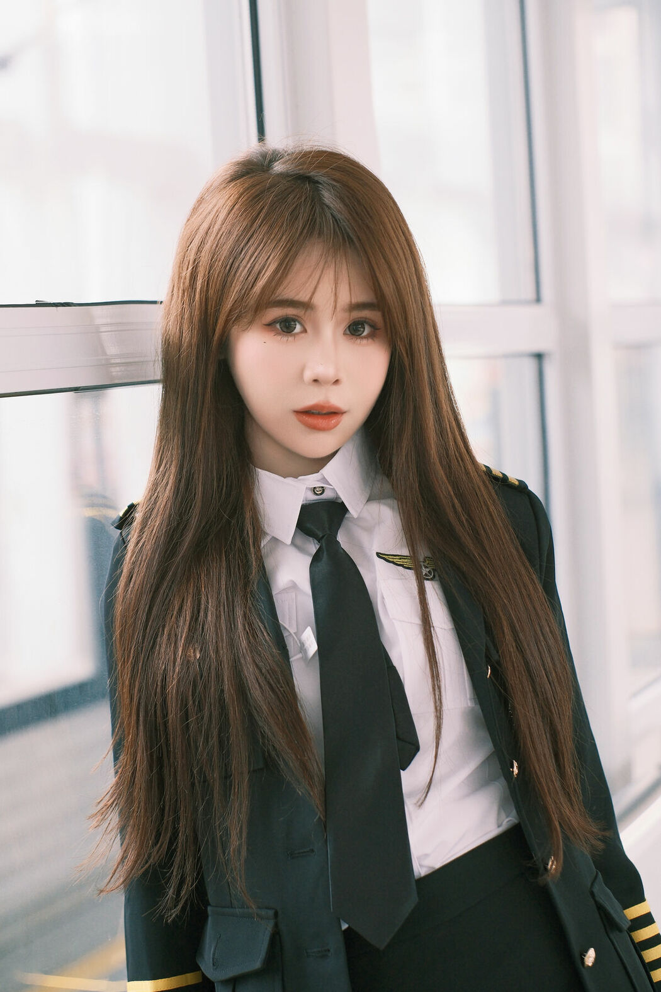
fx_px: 2065
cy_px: 496
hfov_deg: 18.2
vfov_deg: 27.0
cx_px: 330
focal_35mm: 75
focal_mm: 50
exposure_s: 1/80
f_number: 2.2
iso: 1000
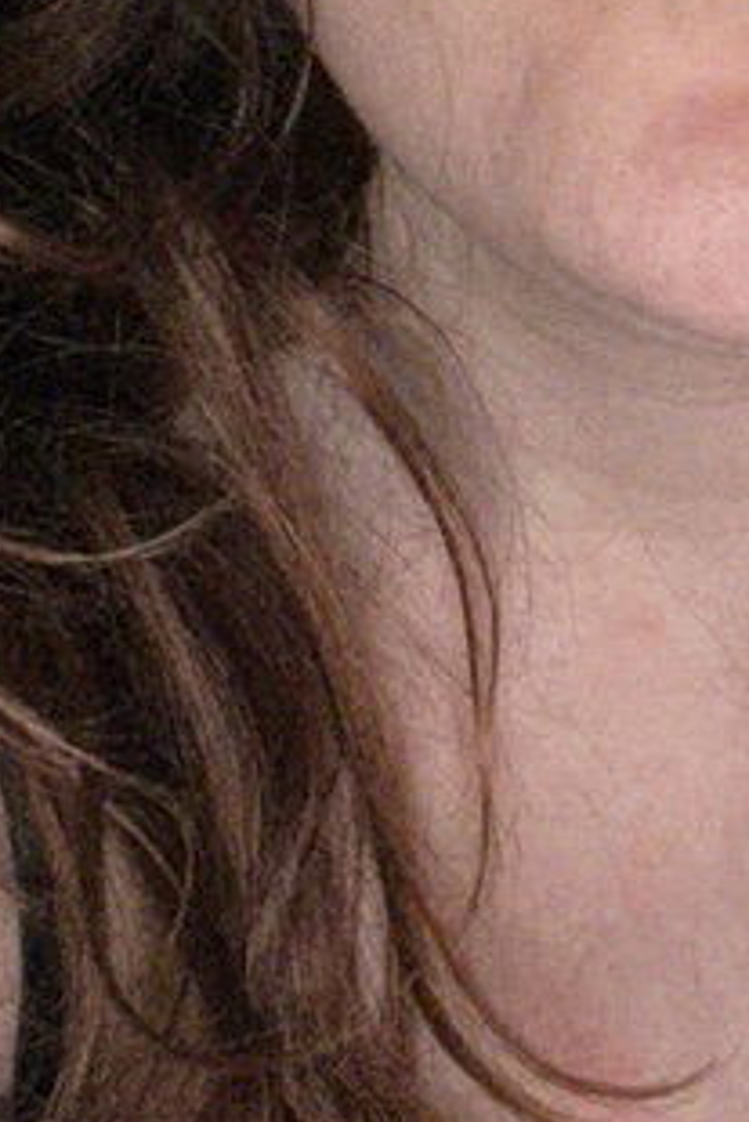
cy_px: -105
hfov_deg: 13.0
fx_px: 3211
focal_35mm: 103
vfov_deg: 19.0
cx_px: 839
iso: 400
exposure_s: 1/22
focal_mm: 2.71
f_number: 2.2
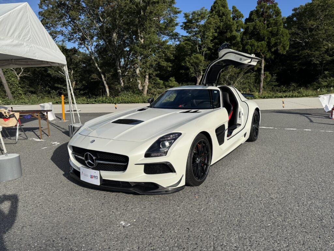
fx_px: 232
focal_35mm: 24
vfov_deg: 56.8
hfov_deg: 71.6
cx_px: 167
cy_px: 126
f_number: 1.78
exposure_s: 1/5814
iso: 80
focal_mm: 6.76
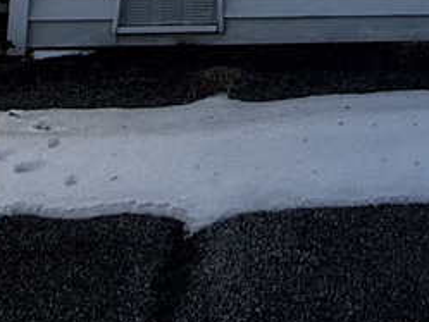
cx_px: 448
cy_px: -515
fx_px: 1004
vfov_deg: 12.7
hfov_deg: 23.0
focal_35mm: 81
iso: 50
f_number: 2.2
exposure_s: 1/914
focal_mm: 2.22
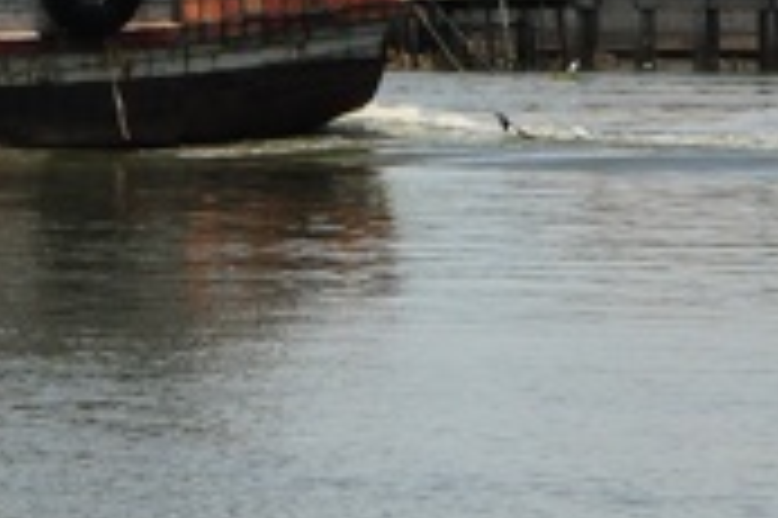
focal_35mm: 412
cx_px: -994
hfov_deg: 4.9
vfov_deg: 3.3
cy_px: -275
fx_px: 8895
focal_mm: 60
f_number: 16
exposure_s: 1/1000
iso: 1000
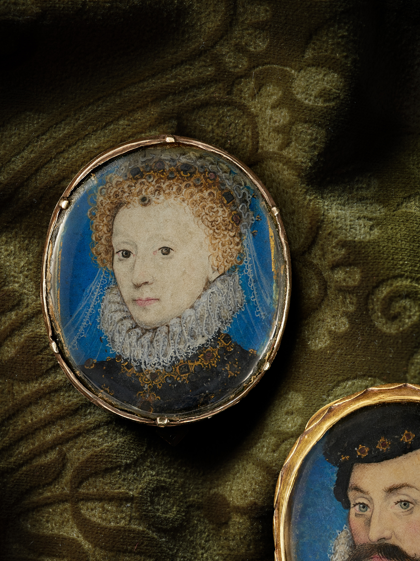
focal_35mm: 153
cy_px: 375
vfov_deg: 12.9
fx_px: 2475
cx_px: 278
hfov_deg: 9.7
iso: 100
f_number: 8
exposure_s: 1/125
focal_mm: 120
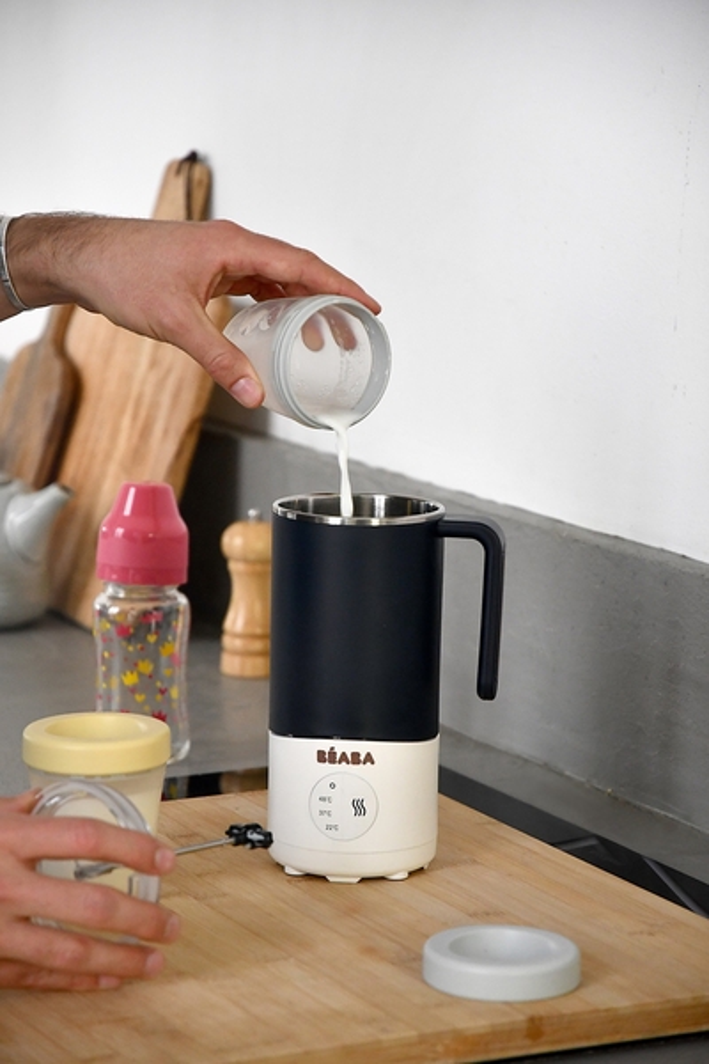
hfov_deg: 11.4
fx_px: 3545
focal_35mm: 120
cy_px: 532
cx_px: 354
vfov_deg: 17.1
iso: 1600
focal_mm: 80
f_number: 4
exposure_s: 1/125
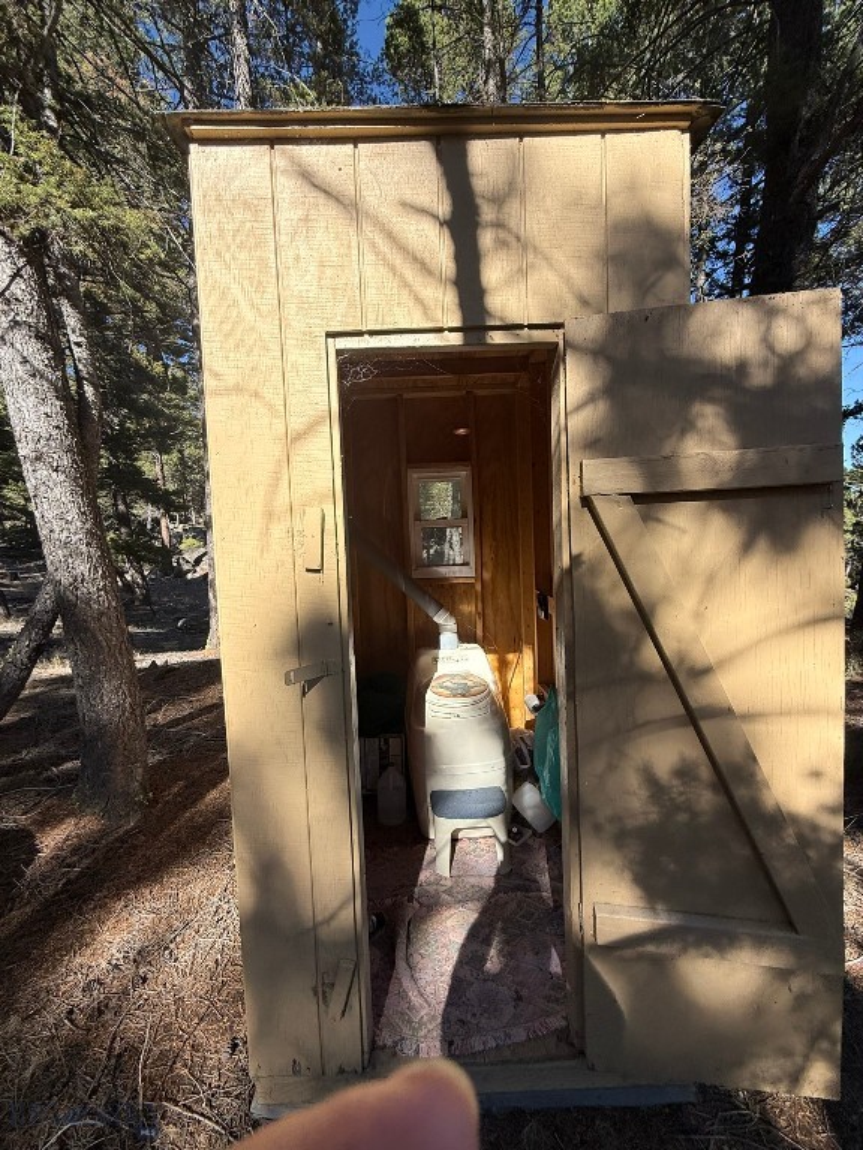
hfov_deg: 85.7
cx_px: 432
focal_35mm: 14
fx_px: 465
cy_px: 575
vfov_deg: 102.1
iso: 50
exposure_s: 1/789
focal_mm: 2.22
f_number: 2.2
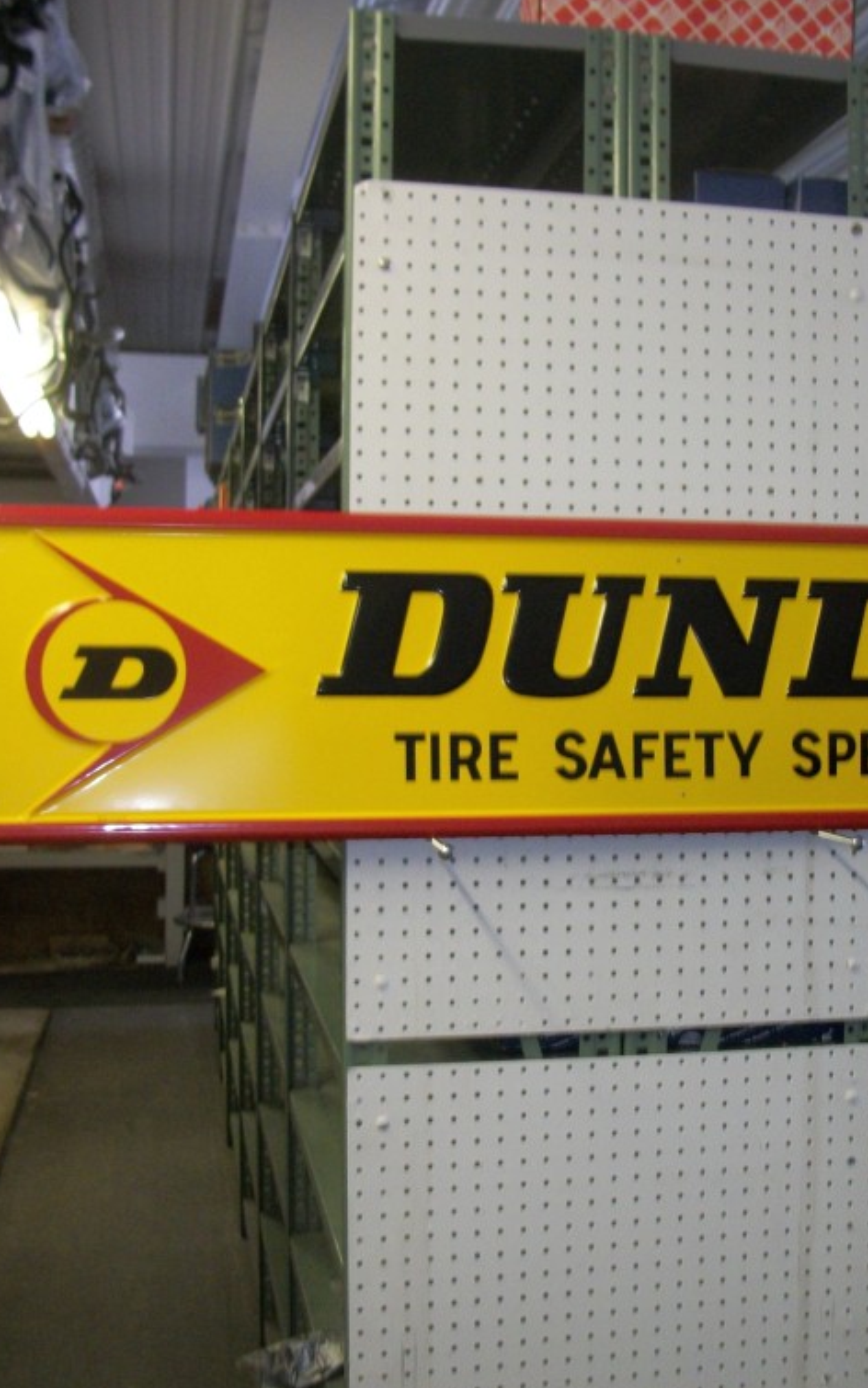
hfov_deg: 27.7
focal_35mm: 46
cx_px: 638
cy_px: 695
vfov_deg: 43.5
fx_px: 1741
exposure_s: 1/30
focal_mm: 5.7
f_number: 2.9
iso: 160
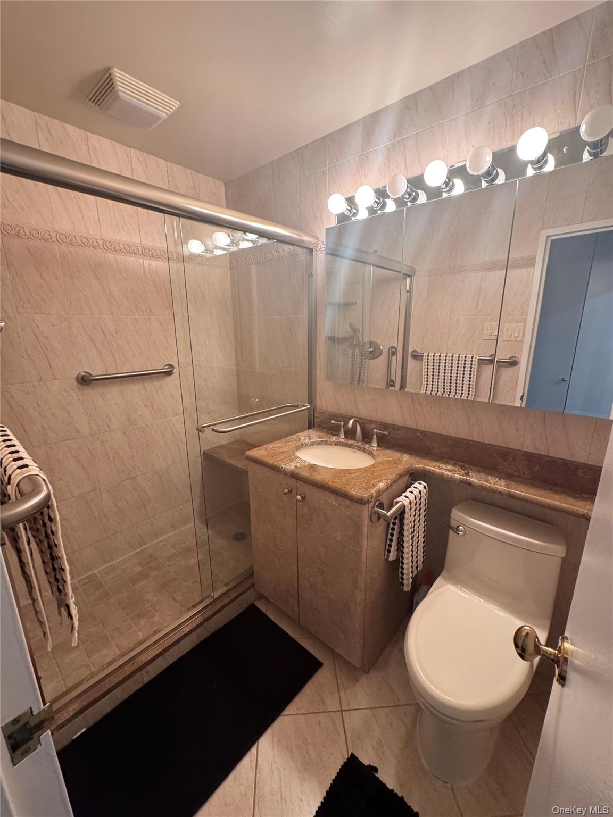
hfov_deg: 85.7
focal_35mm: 14
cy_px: 408
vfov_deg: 102.1
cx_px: 306
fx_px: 331
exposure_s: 1/60
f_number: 2.2
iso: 320
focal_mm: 2.22
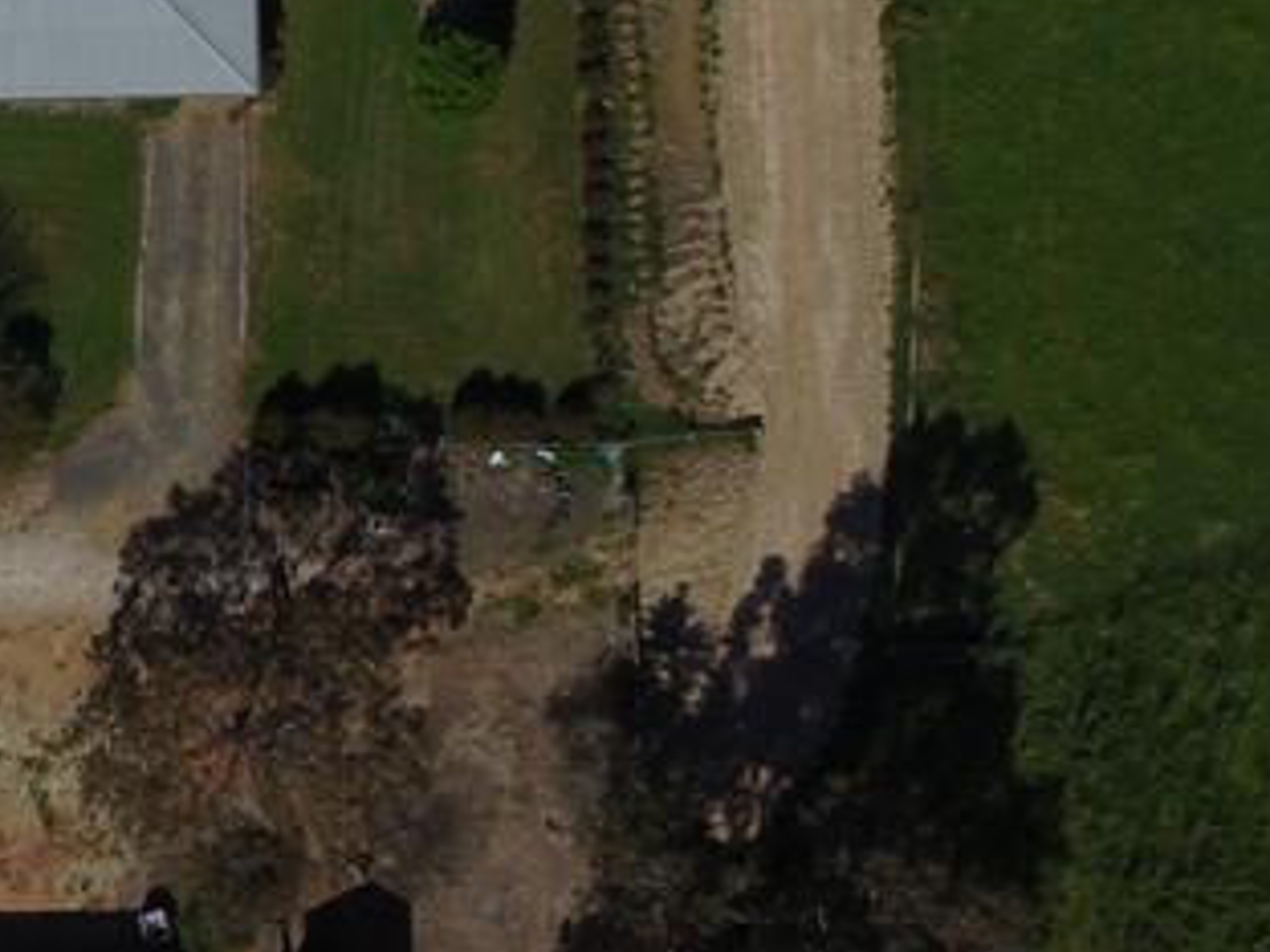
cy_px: 606
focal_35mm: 77
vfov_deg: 19.1
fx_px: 2825
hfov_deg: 24.0
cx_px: -49
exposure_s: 1/2283
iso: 100
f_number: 2.8
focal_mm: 3.61
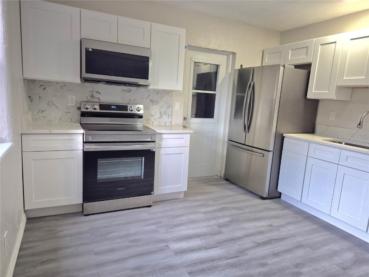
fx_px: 245
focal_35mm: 23
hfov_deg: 73.9
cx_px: 184
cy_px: 138
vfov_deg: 58.9
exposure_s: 1/120
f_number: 1.8
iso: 400
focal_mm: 5.4
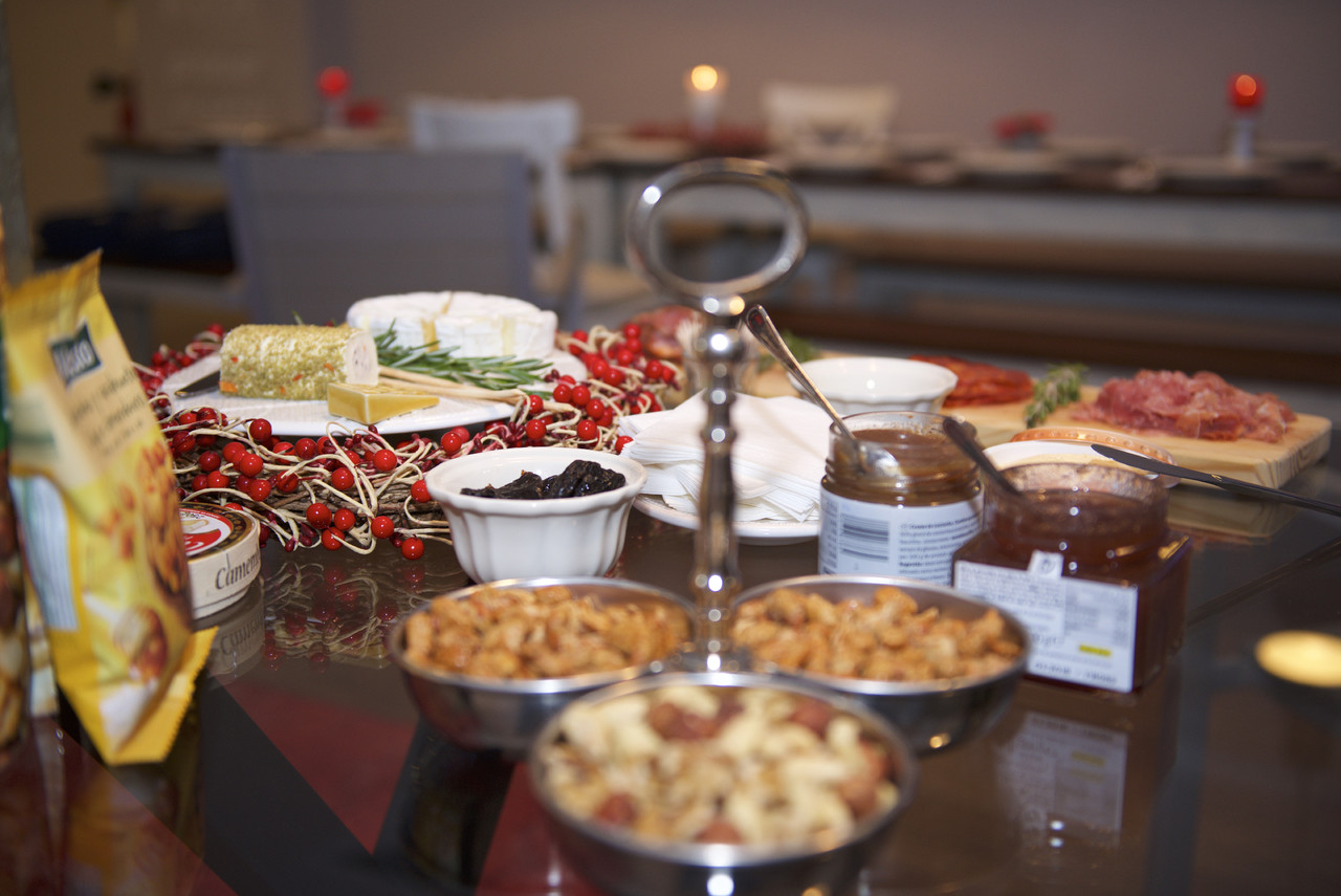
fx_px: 1565
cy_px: 448
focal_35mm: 42
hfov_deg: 46.4
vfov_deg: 31.9
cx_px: 670
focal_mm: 42
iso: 200
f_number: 2.8
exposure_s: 1/125
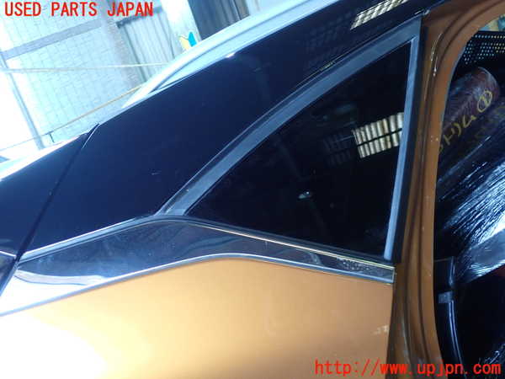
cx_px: 252
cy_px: 190
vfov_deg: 46.8
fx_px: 438
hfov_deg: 60.0
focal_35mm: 30
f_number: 2.3
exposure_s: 1/40
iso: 200
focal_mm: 5.4
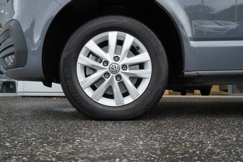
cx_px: 122
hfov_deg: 55.1
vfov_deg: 38.3
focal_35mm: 34
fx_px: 233
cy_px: 81
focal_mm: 23
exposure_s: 1/200
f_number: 4
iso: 640
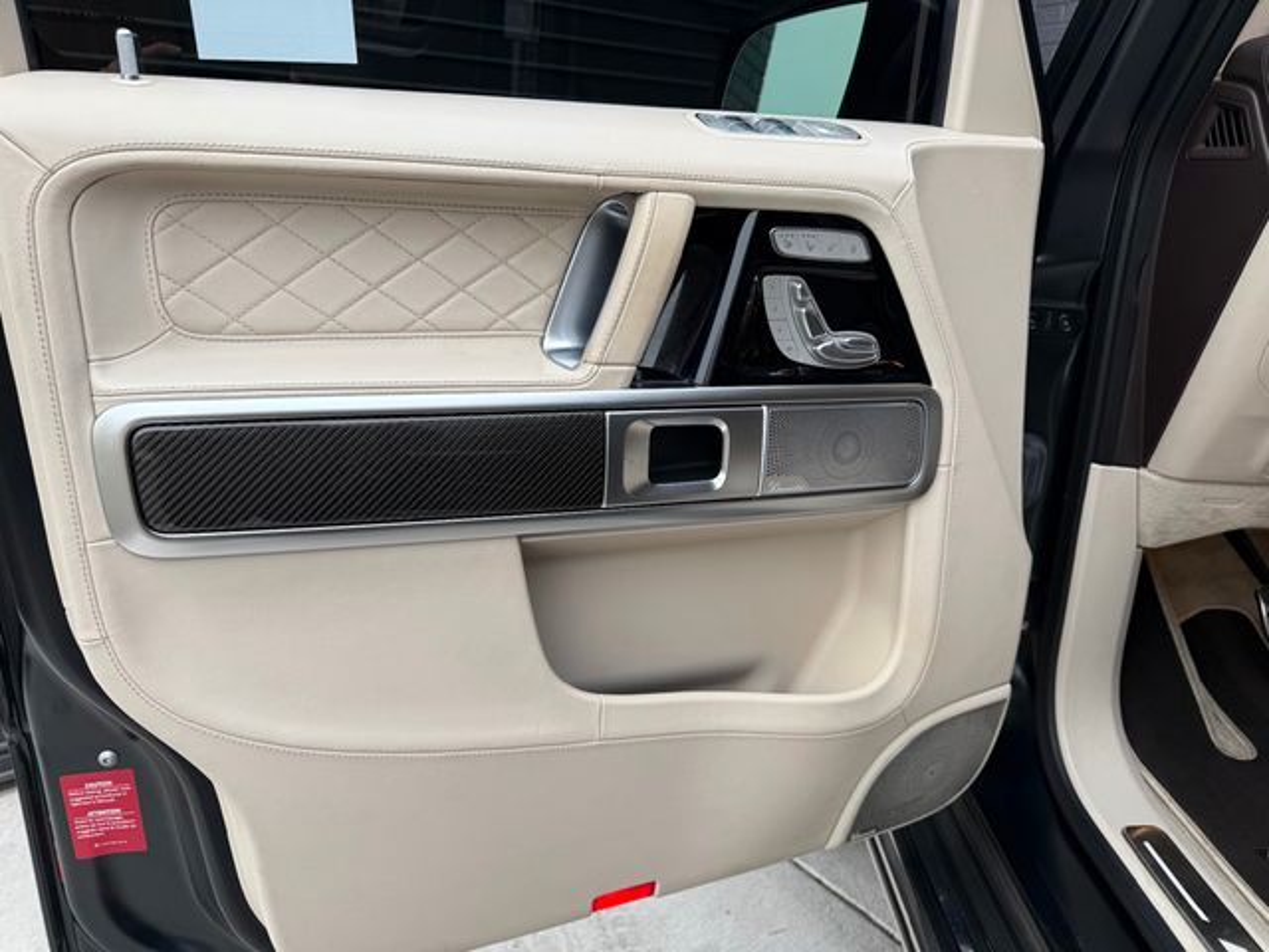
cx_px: 634
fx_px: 880
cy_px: 476
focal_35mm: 24
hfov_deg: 71.6
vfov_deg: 56.8
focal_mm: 6.76
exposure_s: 1/435
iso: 80
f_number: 1.78
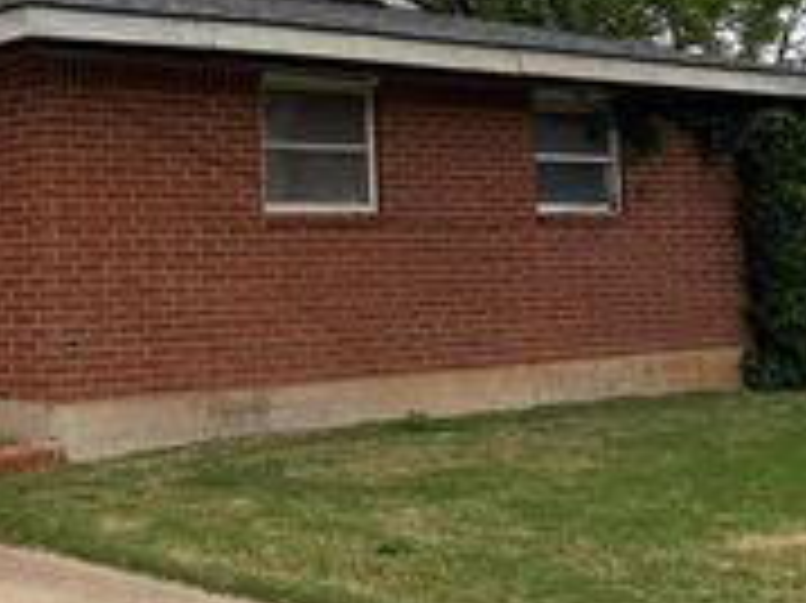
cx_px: -225
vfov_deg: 21.9
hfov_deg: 25.3
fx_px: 1559
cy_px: 236
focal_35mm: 67
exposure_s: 1/1770
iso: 80
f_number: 1.78
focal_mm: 6.76
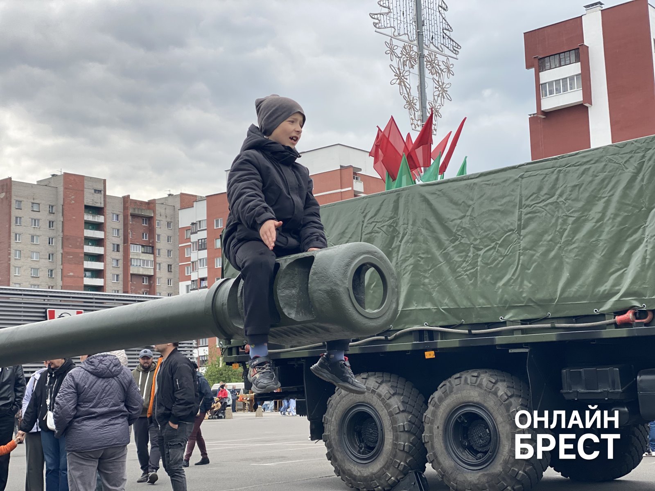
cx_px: 328
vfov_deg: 28.0
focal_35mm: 52
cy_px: 246
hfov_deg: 36.8
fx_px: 984
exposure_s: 1/1043
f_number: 2
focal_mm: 6
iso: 20
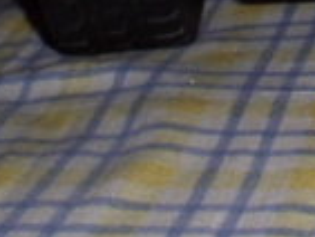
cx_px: 380
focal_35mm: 150
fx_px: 1366
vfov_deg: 9.6
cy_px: -130
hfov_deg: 12.8
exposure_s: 1/60
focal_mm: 6
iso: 100
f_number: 3.6
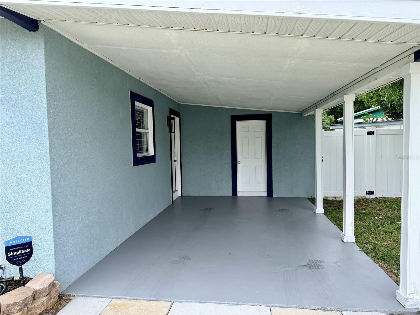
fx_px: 291
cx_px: 210
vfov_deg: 56.8
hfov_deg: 71.6
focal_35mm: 24
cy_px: 158
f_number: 1.78
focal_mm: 6.76
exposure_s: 1/1271
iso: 80
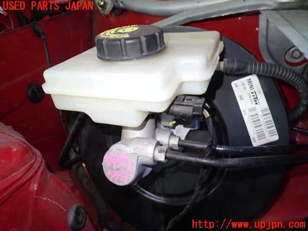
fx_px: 222
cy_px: 116
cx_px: 154
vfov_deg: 54.9
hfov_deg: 69.4
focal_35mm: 25
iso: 320
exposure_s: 1/30
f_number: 2
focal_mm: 4.5
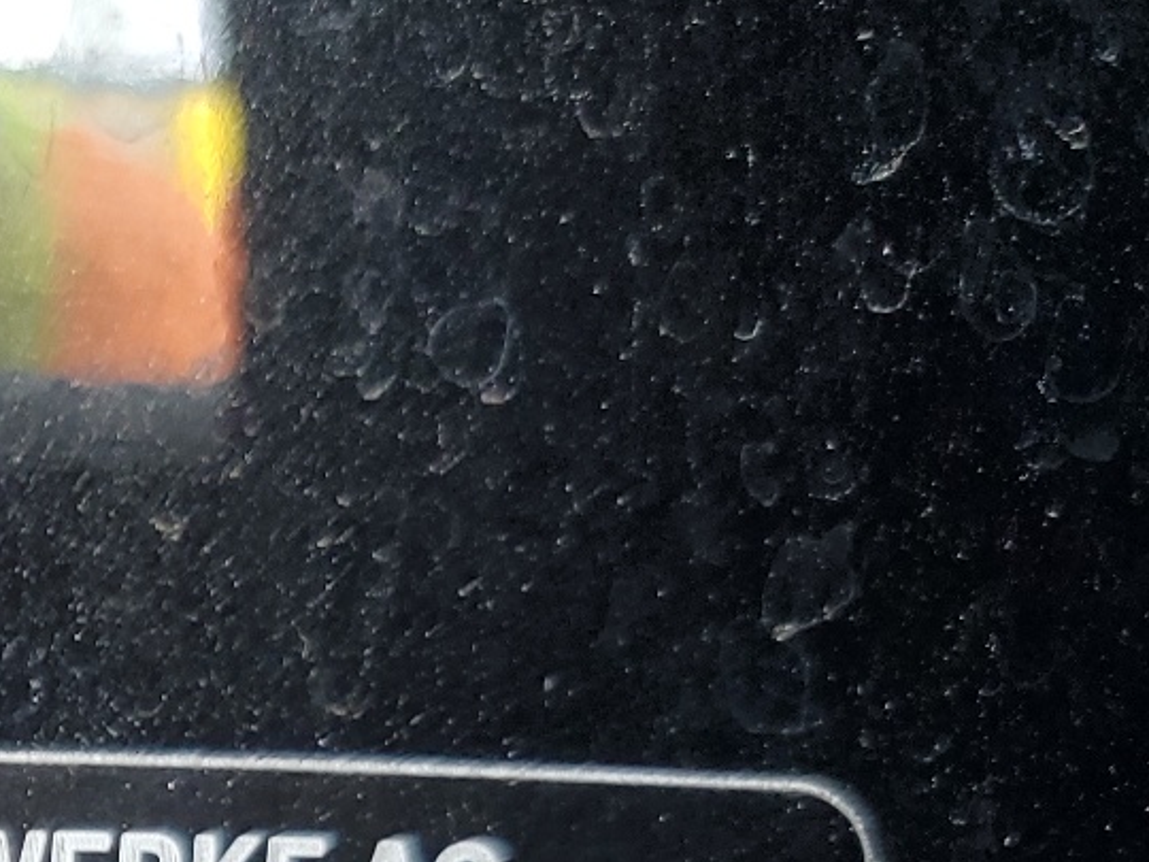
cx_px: -549
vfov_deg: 17.5
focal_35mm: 77
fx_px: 2556
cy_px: 1222
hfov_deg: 21.5
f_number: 1.5
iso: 65
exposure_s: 1/60.2
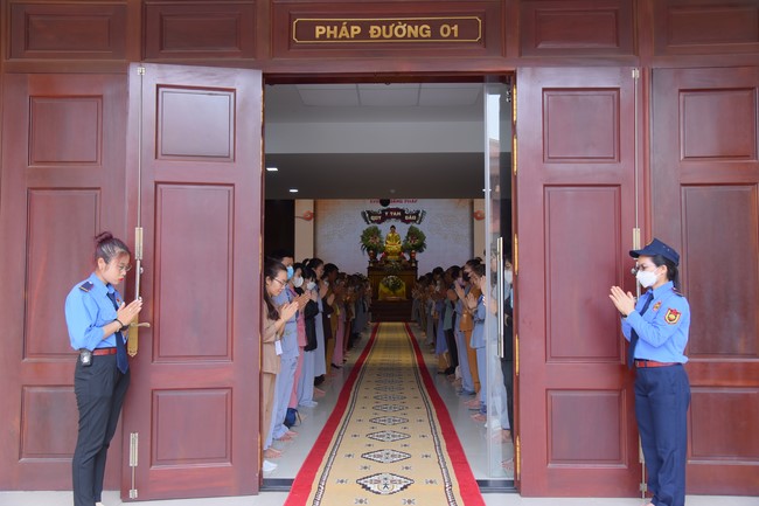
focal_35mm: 32
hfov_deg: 58.7
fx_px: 674
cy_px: 253
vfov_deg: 41.1
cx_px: 380
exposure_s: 1/200
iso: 320
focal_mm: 32
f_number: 5.6
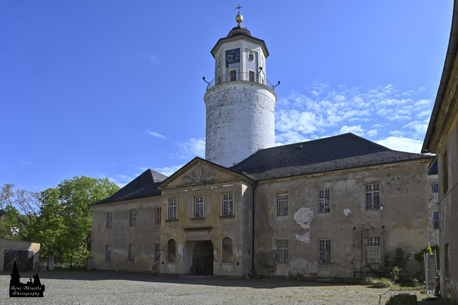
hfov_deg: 73.8
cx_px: 229
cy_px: 152
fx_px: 305
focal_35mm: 24
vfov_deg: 53.1
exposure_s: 1/400
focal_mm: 24
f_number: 10
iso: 200
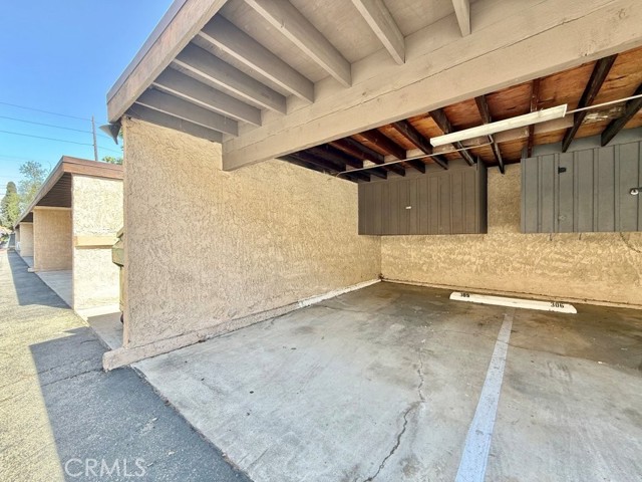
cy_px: 241
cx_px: 321
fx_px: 260
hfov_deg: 102.1
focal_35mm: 14
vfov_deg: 85.7
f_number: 2.2
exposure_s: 1/99
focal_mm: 2.22
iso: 50
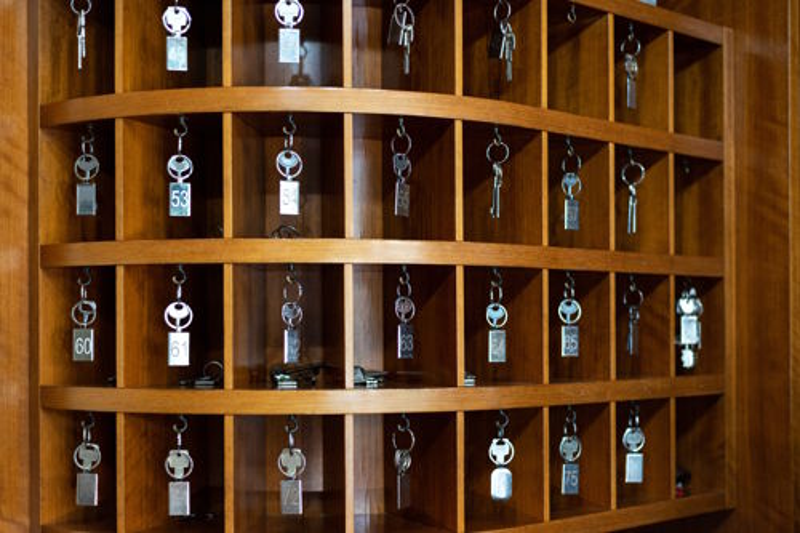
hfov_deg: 39.6
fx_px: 1111
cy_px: 266
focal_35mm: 50
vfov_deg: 27.0
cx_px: 400
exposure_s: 1/160
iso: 3200
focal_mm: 50
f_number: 2.2
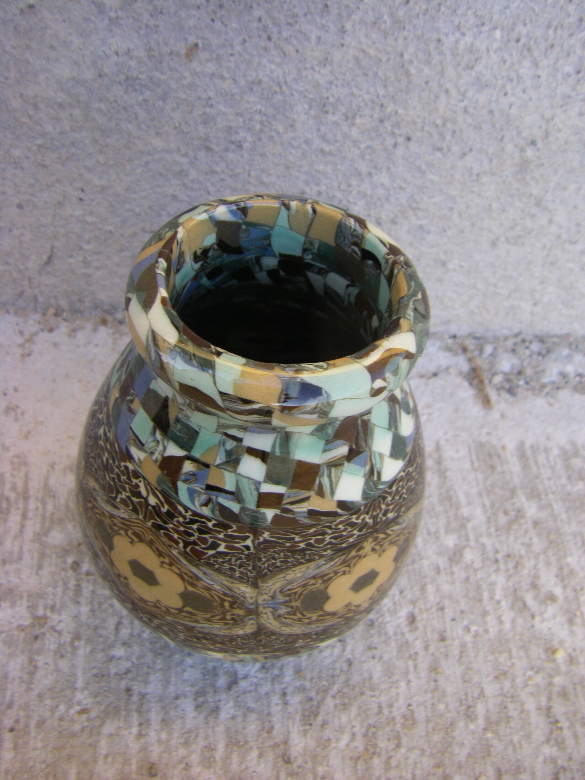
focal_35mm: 38
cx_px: 292
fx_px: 856
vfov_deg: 49.0
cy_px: 390
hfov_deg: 37.7
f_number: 3.5
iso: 125
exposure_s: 1/50
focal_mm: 6.3
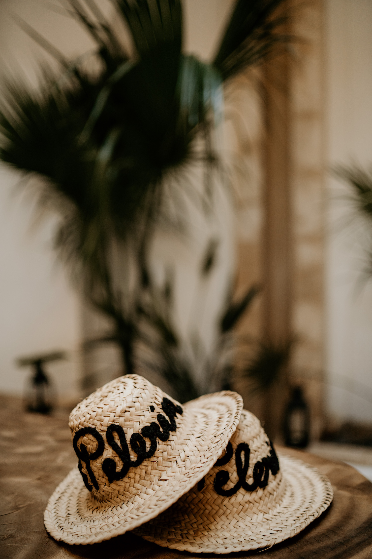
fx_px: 542
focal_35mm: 35
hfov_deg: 37.9
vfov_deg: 54.4
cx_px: 186
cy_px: 280
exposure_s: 1/400
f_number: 1.4
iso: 320
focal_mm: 35
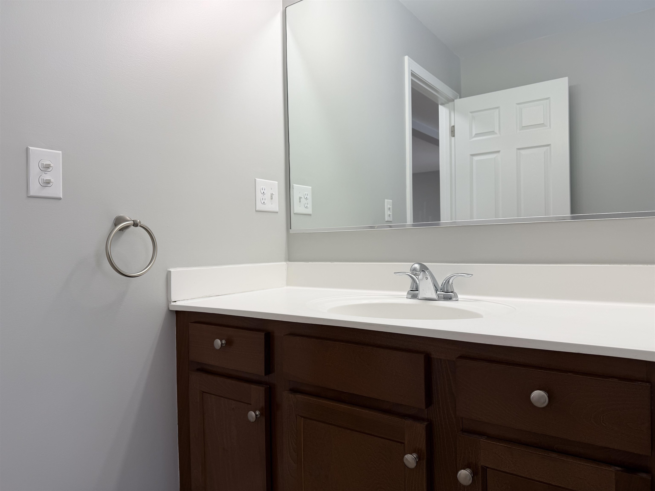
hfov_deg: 71.6
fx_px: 454
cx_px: 328
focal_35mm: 24
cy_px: 246
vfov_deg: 56.8
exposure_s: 1/121
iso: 50
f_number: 1.78
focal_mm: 6.76
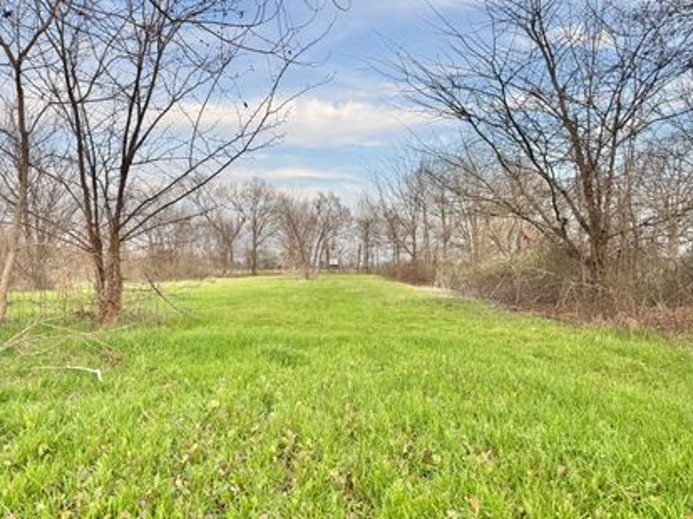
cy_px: 262
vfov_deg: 54.8
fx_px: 500
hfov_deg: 69.4
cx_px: 337
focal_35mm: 25
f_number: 1.78
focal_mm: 6.76
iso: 80
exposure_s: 1/685
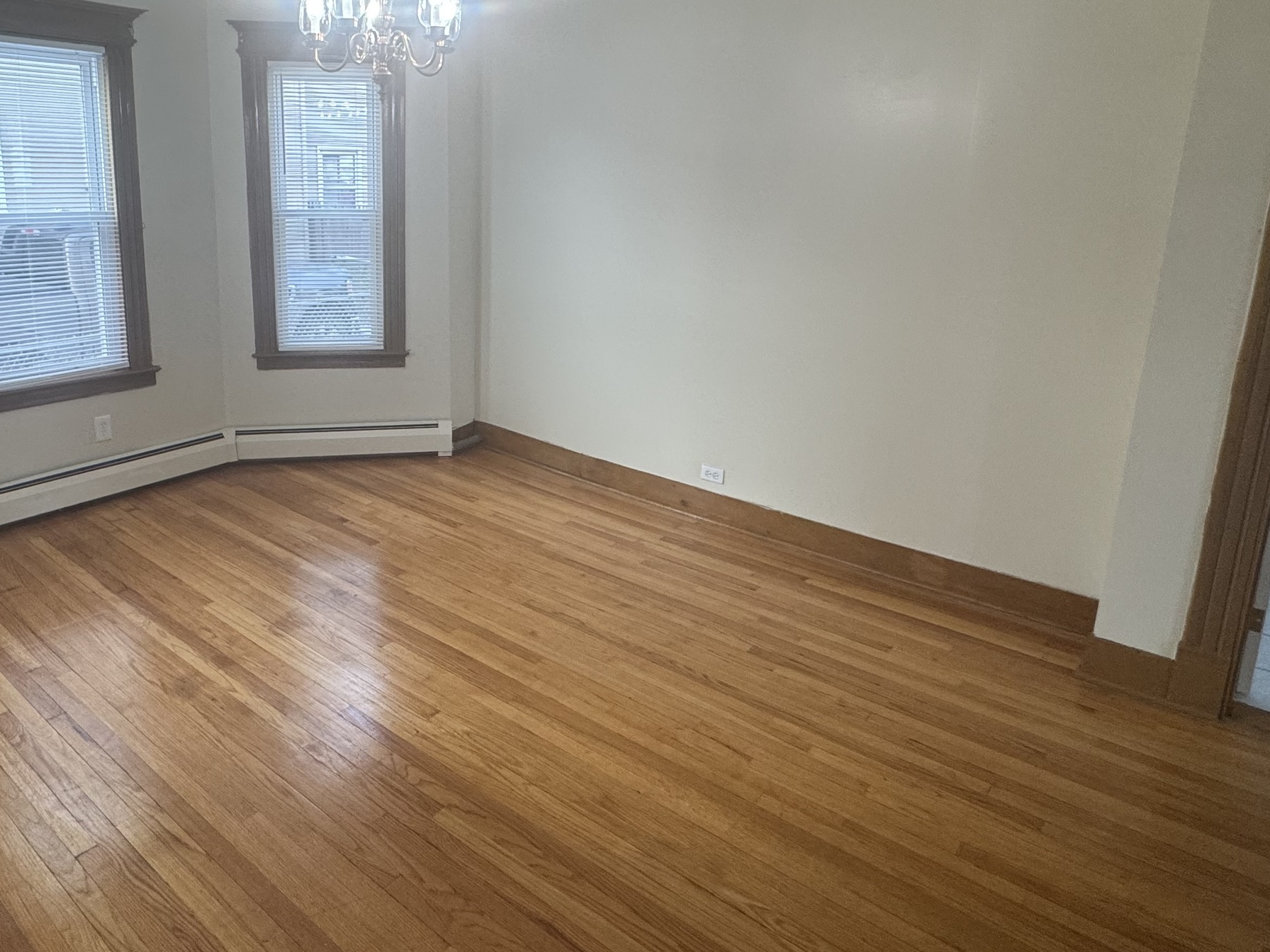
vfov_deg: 56.1
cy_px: 355
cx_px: 451
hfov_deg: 70.1
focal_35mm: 24
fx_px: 881
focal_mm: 2.22
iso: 160
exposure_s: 1/120
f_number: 2.2
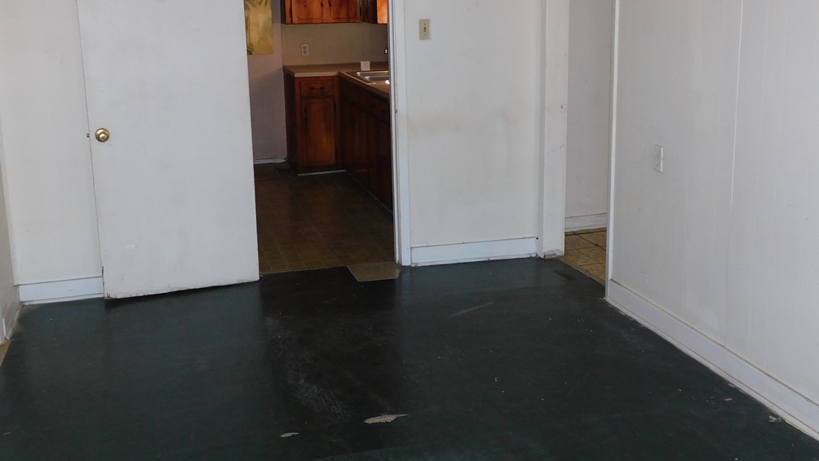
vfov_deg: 29.5
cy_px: 153
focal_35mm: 40
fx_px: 869
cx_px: 405
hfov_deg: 50.5
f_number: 3.5
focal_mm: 6.3
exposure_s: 1/30
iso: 200
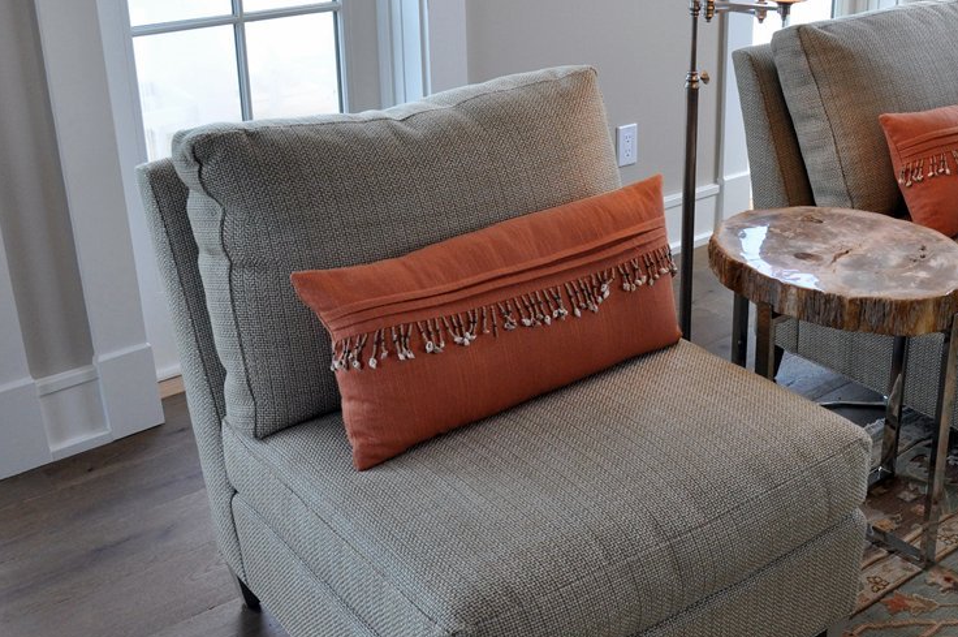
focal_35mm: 44
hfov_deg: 42.9
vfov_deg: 30.3
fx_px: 1170
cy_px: 247
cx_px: 738
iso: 500
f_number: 5.6
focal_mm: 18
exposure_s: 1/125
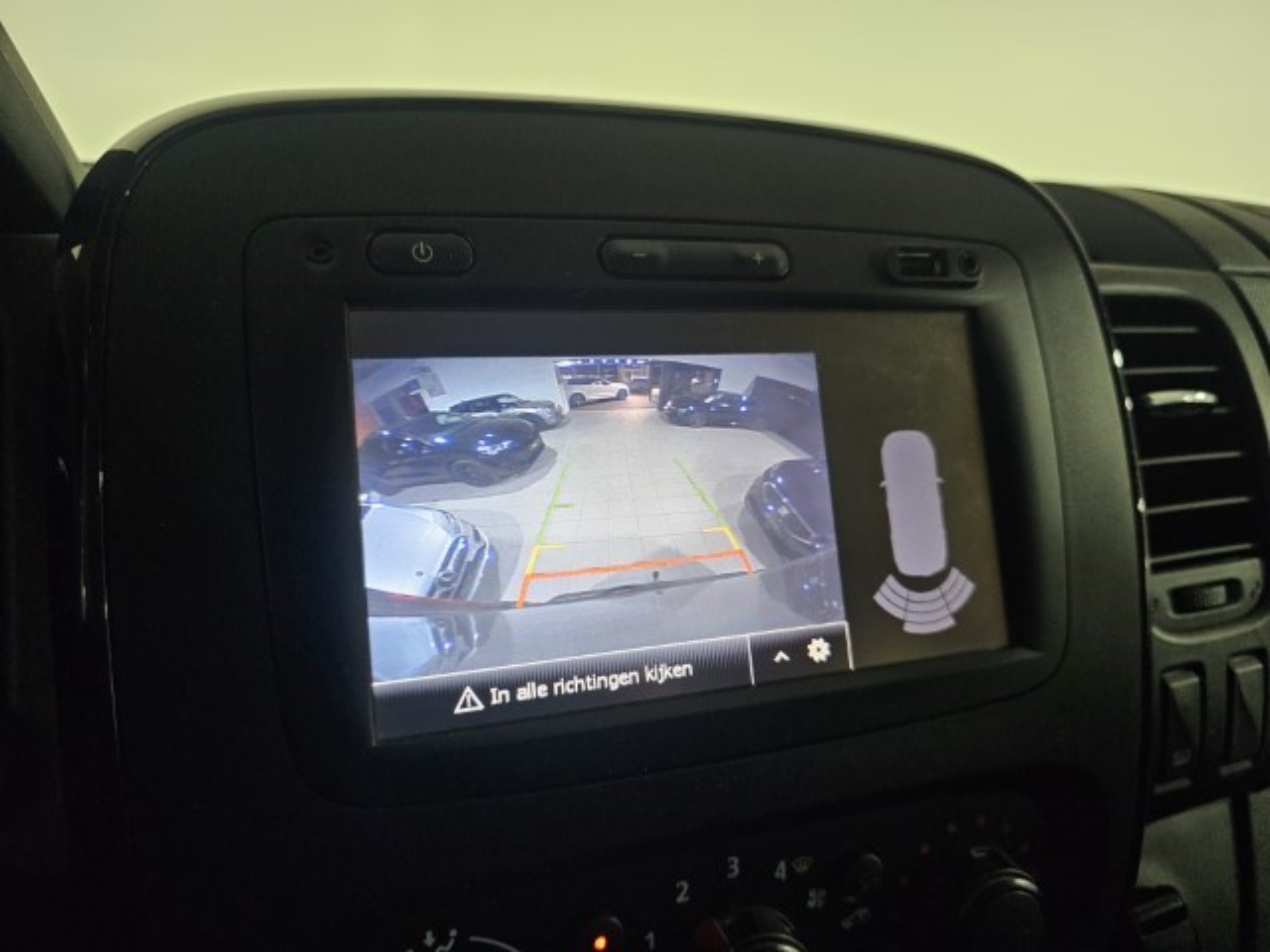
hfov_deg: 73.9
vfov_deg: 58.9
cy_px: 476
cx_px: 635
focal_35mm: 23
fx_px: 844
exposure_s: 1/170
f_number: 1.7
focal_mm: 6.3
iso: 800
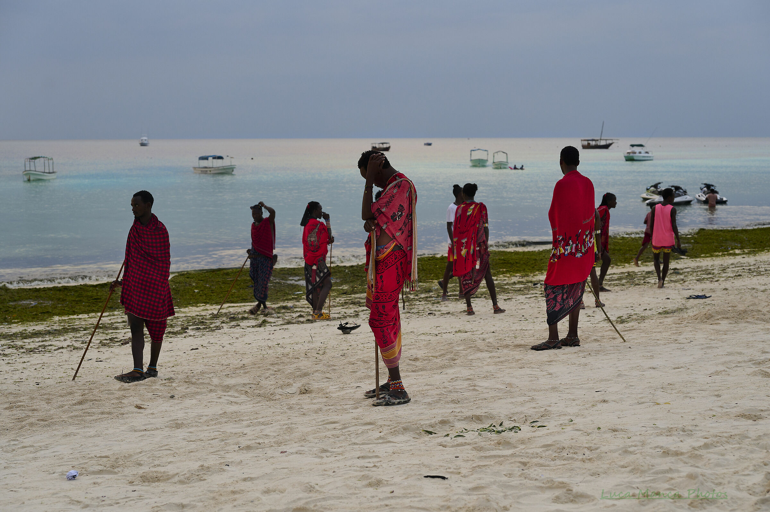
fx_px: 1133
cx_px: 385
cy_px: 256
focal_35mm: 53
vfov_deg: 25.5
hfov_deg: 37.5
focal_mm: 53
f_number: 4.8
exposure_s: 1/350
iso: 400
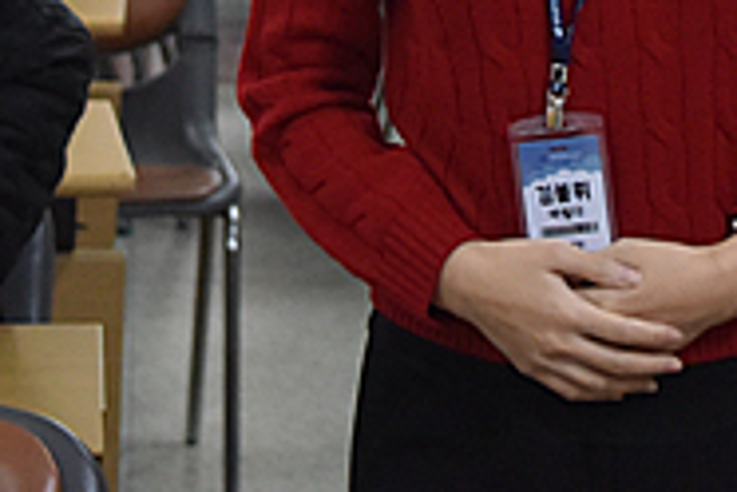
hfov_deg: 8.7
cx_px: 602
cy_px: -430
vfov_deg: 5.7
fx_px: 4852
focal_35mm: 237
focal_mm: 55
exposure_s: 1/125
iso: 2800
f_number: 4.5
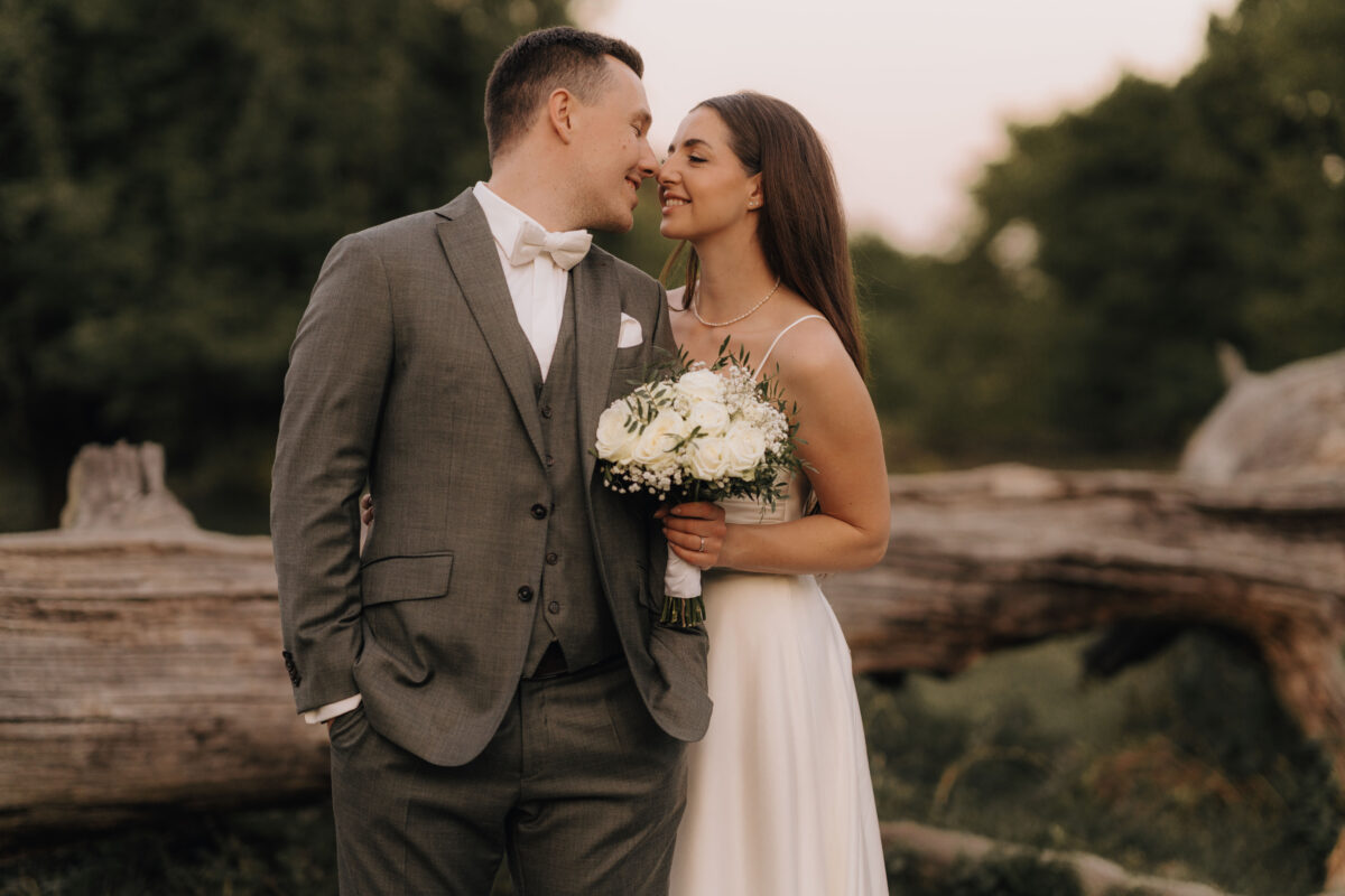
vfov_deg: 16.1
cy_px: 448
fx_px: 3175
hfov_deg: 23.9
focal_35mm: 85
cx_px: 672
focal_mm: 85
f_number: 1.8
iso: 320
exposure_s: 1/640
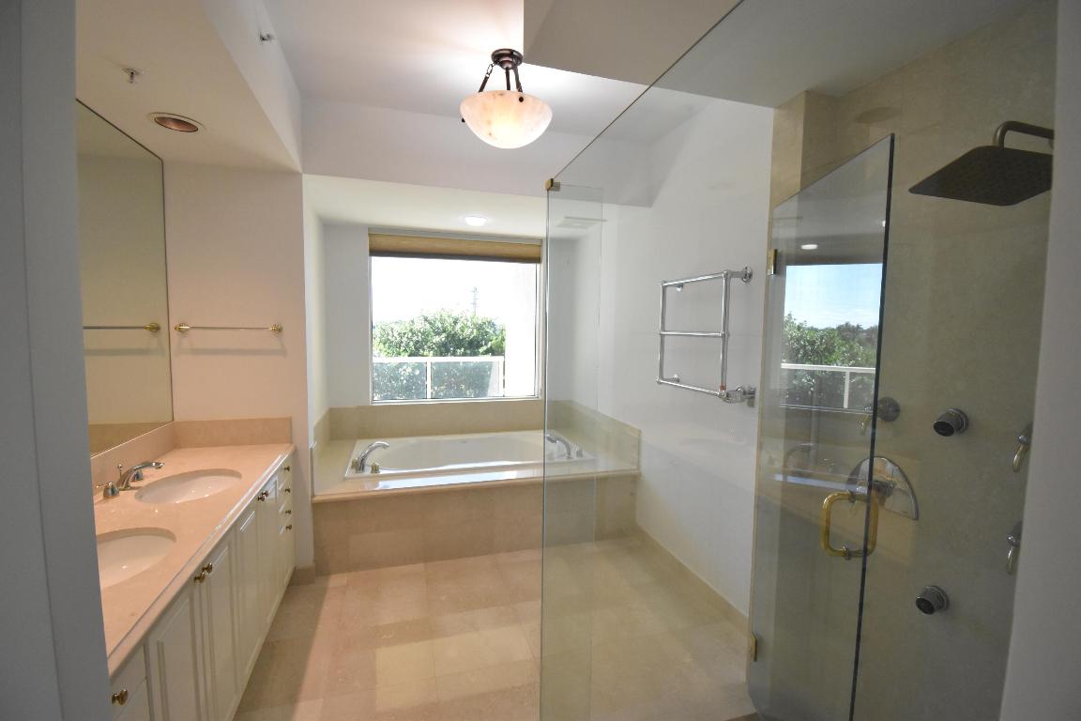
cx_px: 540
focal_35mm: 15
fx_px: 450
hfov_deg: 100.4
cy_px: 360
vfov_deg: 77.3
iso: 2500
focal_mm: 10
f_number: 4.5
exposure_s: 1/640
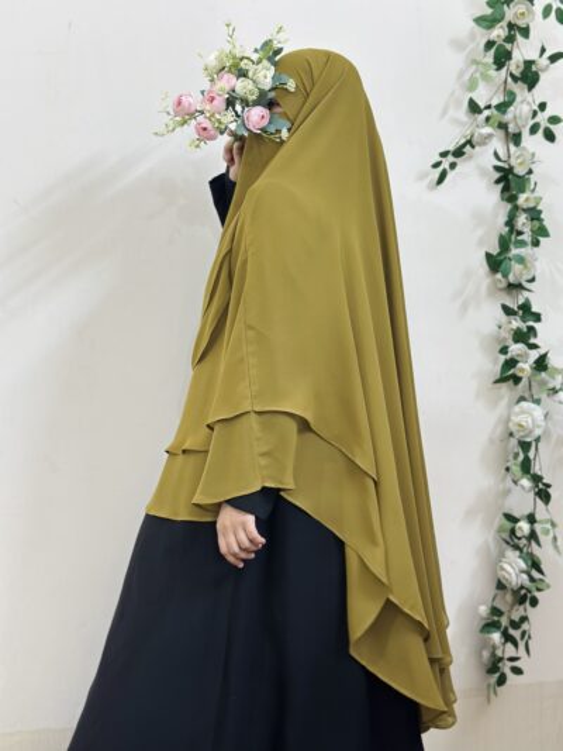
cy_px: 376
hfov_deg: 30.3
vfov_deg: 39.6
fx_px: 1040
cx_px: 282
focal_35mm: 48
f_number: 1.78
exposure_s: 1/50
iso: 200
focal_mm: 6.86
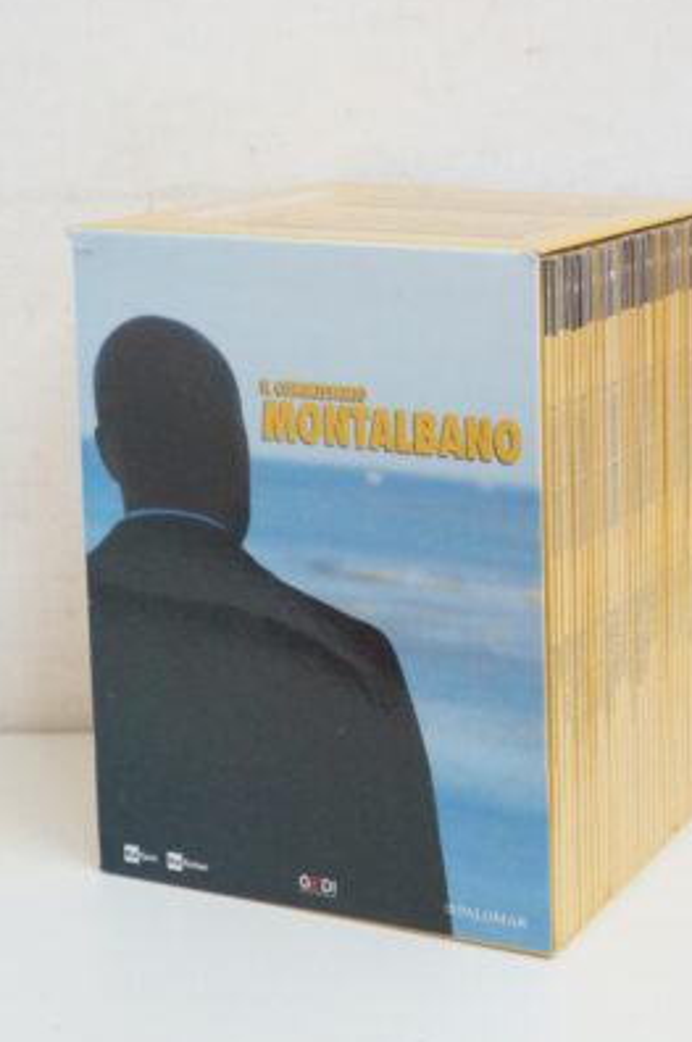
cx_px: 392
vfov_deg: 47.4
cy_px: 491
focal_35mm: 41
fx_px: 1185
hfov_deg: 32.5
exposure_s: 1/60
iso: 3200
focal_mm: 24
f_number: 7.1
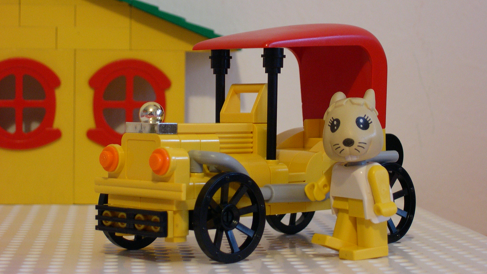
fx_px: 1369
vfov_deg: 11.4
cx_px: 244
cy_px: 92
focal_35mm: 106
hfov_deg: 20.2
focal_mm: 20.5
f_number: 4.6
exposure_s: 1/4.3
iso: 289
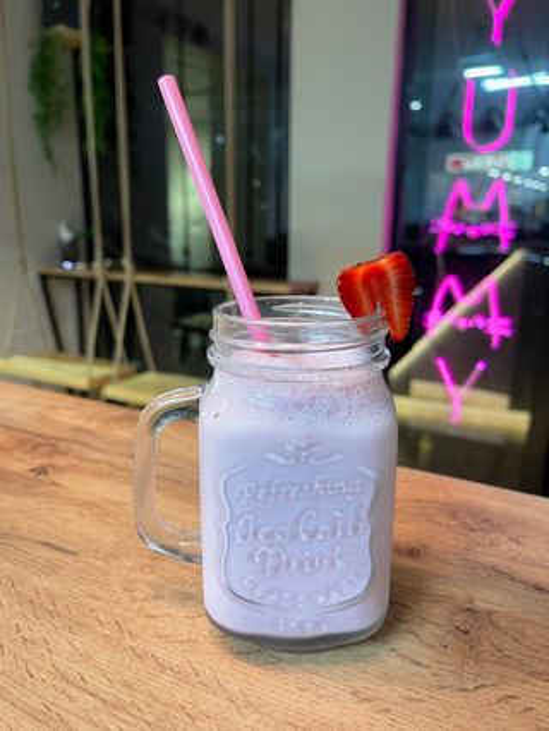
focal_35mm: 26
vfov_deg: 67.3
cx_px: 274
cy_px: 366
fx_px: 549
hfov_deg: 53.1
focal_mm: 5.1
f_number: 1.6
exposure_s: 1/50
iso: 125
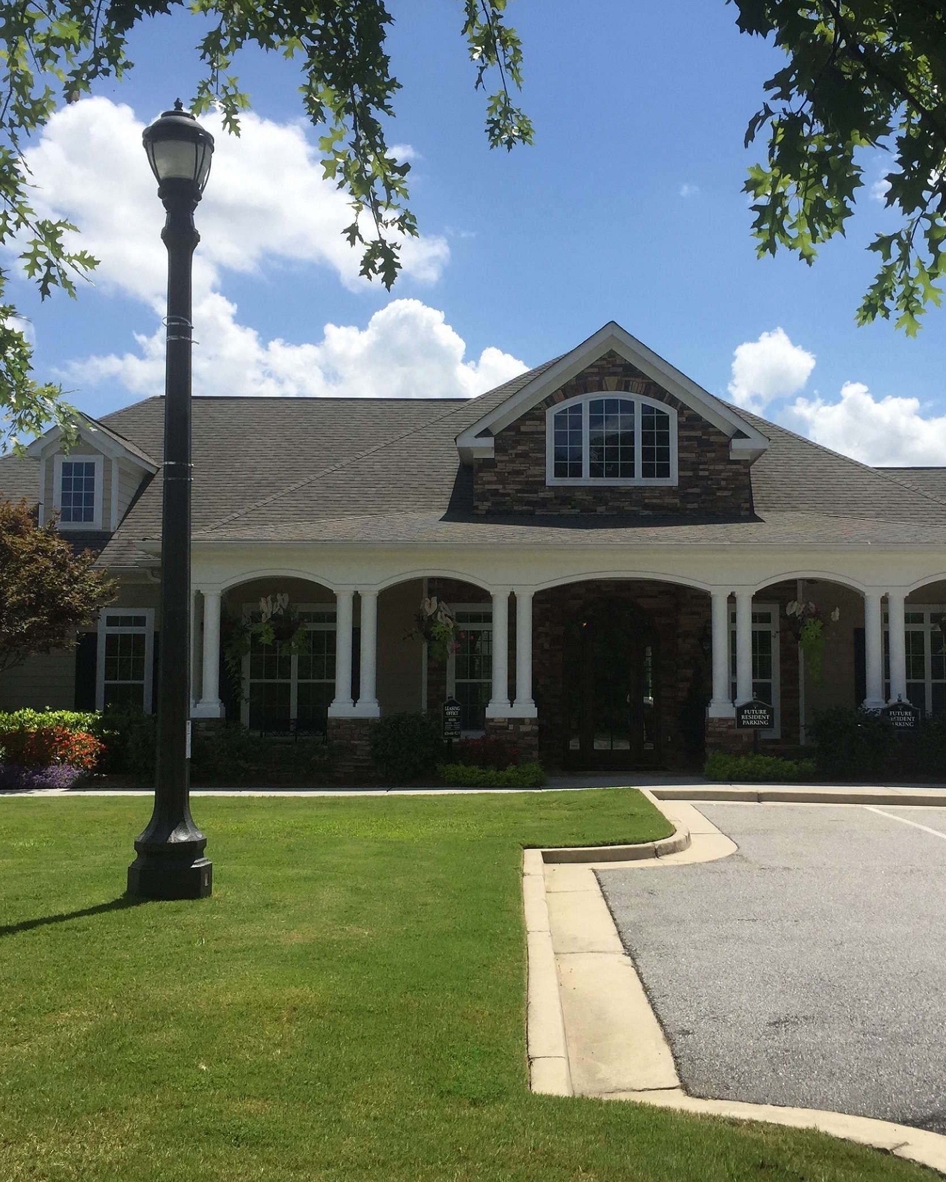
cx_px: 562
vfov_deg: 47.9
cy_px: 590
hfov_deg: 39.0
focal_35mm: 38
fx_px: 1330
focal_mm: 4.15
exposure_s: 1/2475
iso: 32
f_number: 2.2
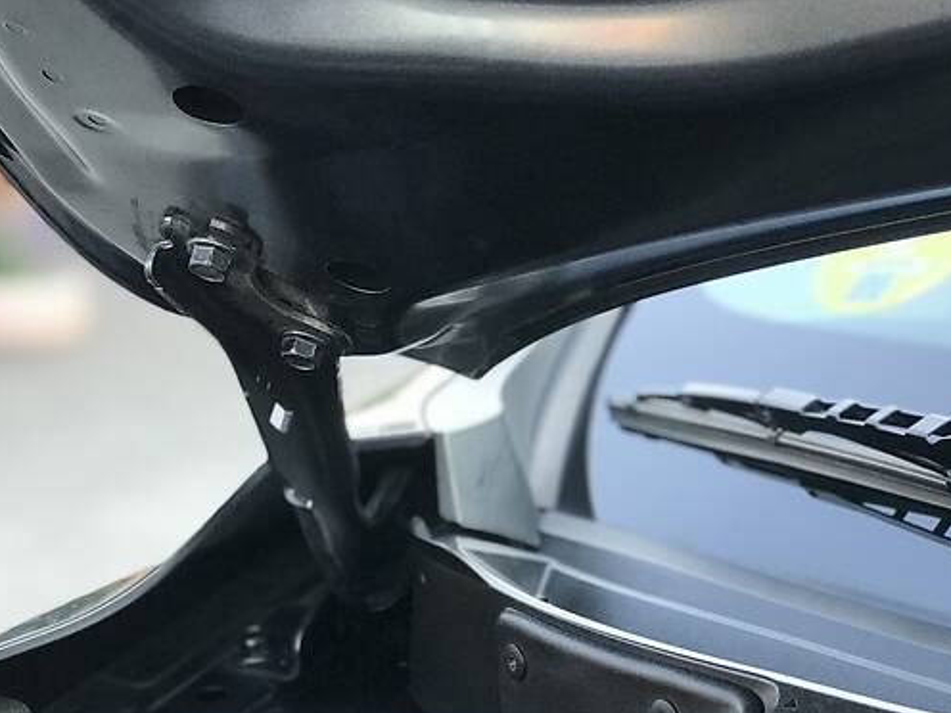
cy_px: 448
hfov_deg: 21.2
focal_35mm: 92
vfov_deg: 16.0
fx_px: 2528
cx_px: 268
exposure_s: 1/50
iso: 50
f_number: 2.8
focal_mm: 6.6
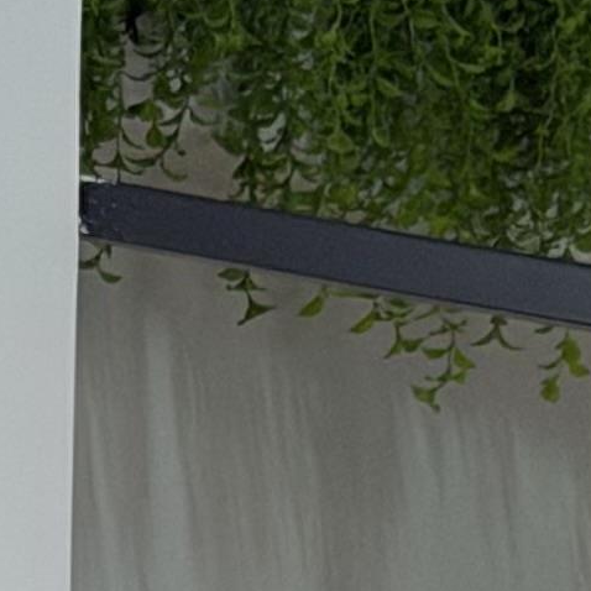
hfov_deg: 4.9
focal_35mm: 358
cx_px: -272
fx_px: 6915
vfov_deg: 4.6
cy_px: 1950
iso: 100
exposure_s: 1/167
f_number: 1.78
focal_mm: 6.76
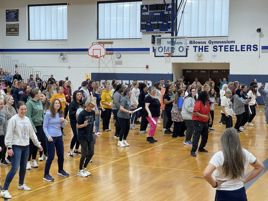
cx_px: 134
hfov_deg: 30.3
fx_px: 495
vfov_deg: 22.9
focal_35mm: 64
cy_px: 100
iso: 200
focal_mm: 7.5
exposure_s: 1/80
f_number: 2.2
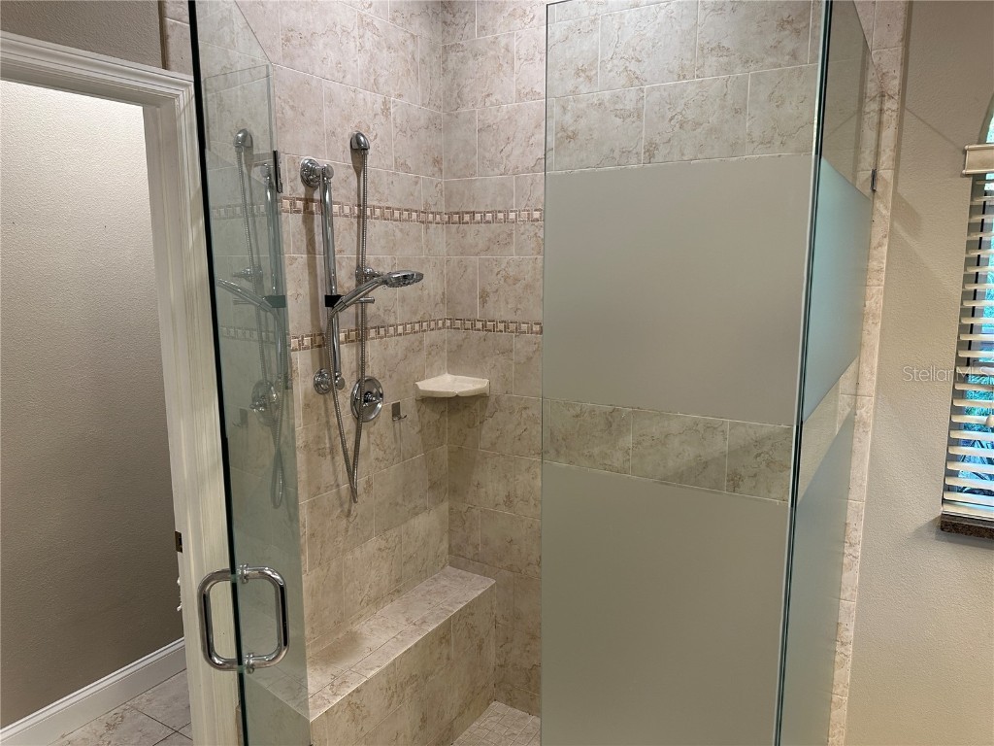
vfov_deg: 56.8
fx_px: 689
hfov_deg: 71.6
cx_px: 497
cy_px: 373
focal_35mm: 24
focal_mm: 6.86
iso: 125
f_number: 1.78
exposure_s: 1/60
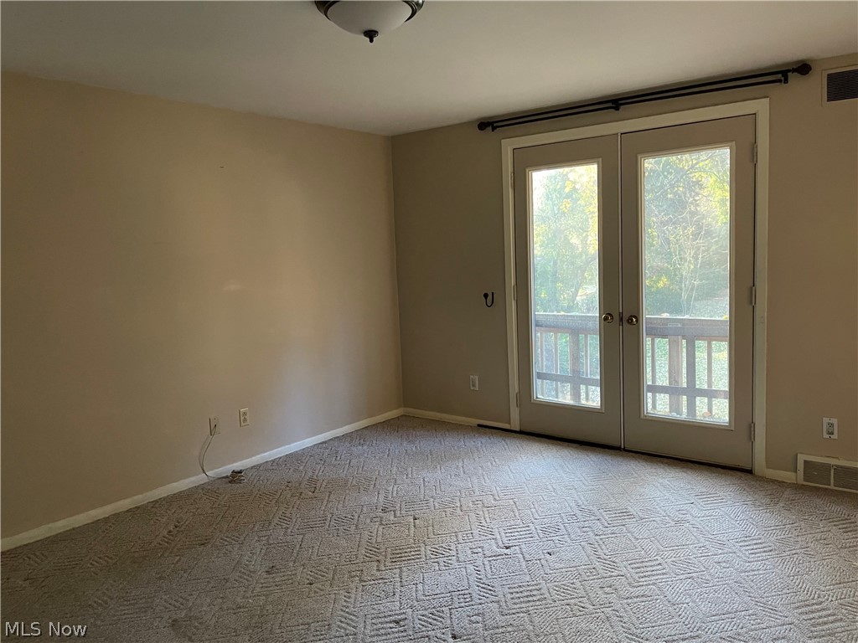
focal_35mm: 26
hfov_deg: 67.3
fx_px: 644
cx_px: 429
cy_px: 322
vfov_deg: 53.1
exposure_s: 1/40
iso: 400
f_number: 1.6
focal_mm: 5.1
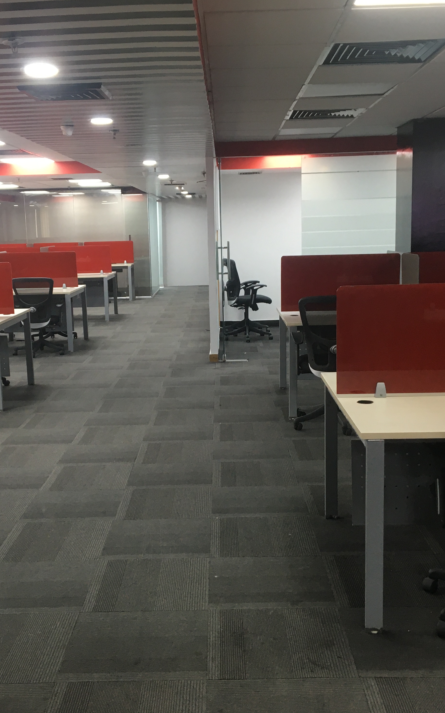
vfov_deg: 47.2
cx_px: 199
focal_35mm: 42
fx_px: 815
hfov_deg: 30.5
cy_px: 361
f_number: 2.2
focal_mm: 4.15
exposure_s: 1/33
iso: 80
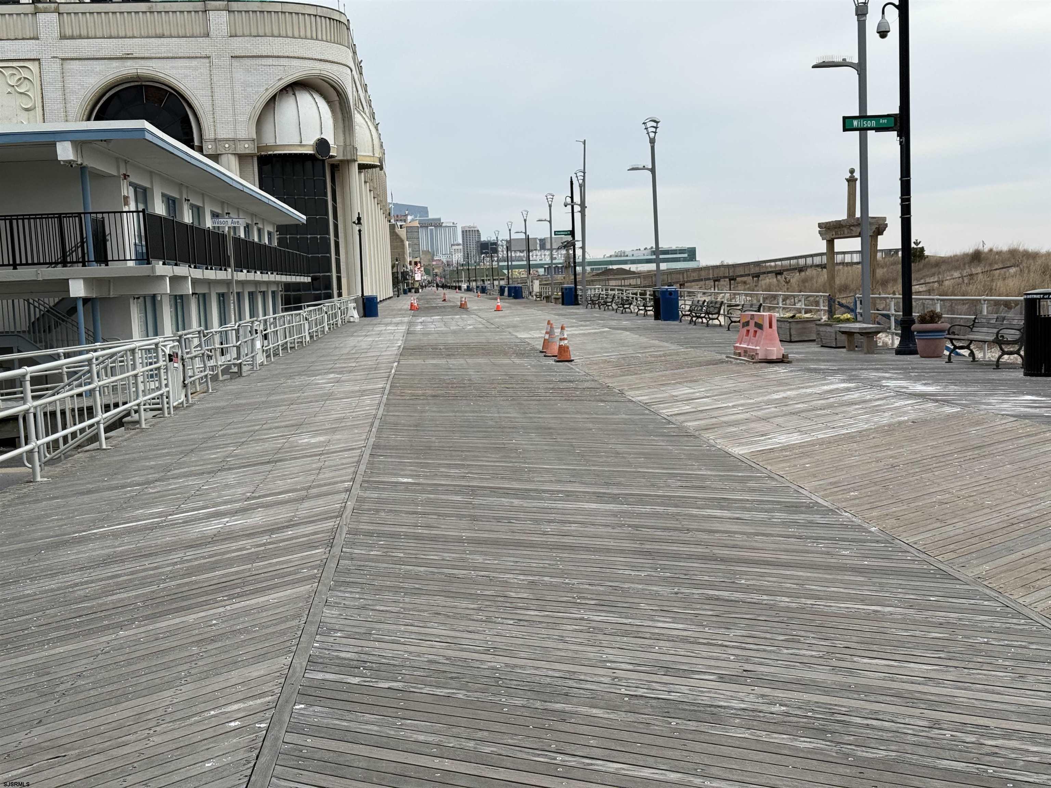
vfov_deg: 30.3
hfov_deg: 39.7
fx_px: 1457
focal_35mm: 48
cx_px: 526
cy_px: 394
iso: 80
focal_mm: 6.76
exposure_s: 1/3378
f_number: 1.78
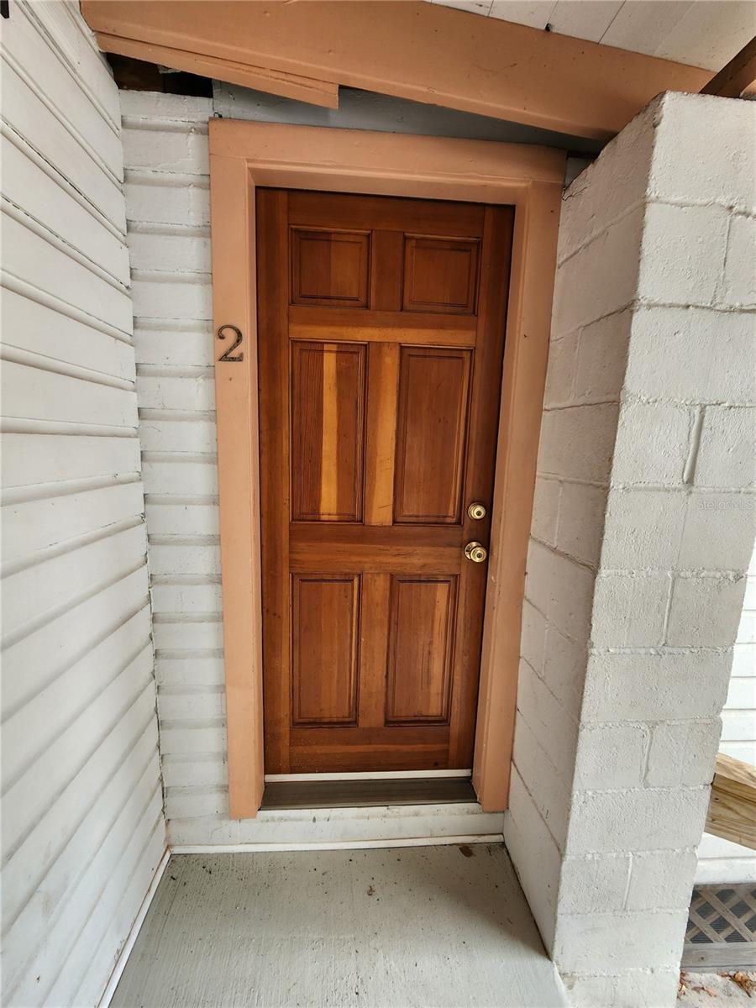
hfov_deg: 89.9
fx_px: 379
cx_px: 378
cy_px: 504
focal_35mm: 13
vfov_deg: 106.2
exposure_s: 1/60
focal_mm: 2.2
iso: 80
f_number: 2.2
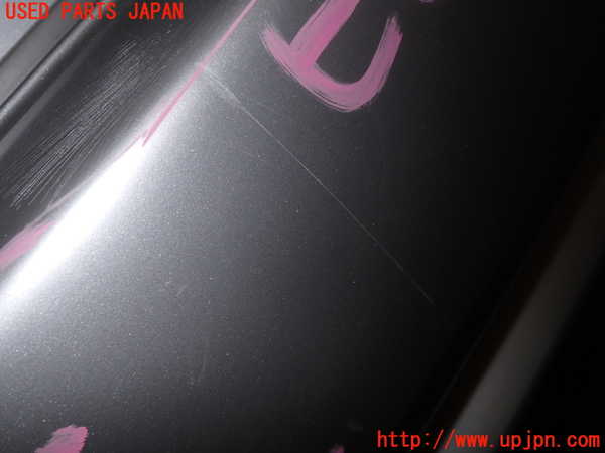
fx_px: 559
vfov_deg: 44.2
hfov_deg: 56.8
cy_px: 226
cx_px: 302
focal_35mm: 32
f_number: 7.1
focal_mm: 5.79
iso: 200
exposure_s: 1/30
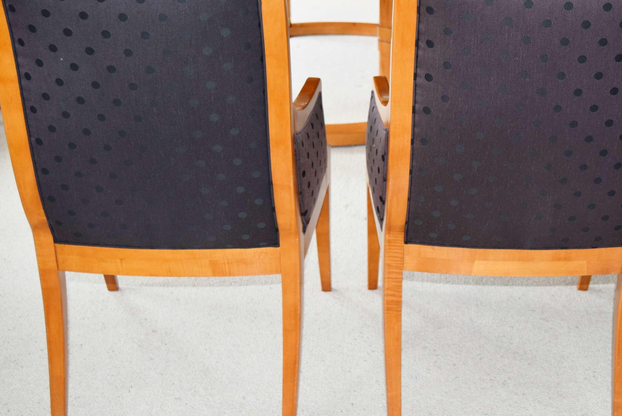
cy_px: 166
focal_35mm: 52
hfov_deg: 38.2
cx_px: 390
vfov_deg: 26.2
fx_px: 893
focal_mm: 27
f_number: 5
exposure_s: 1/100
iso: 800
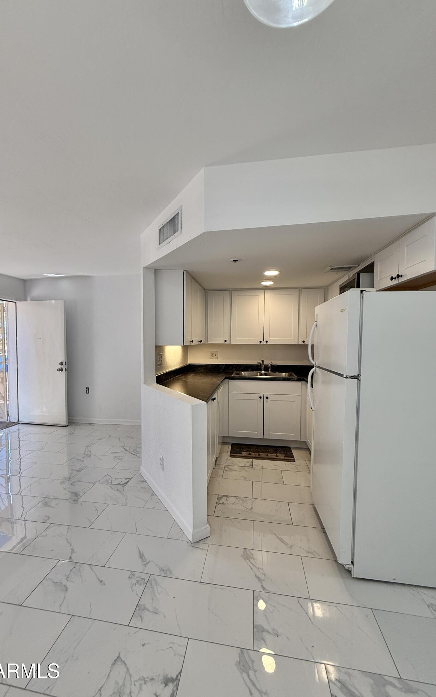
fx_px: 285
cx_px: 205
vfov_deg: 101.5
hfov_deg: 74.7
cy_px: 351
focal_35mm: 15
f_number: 2.2
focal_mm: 2.22
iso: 100
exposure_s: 1/120
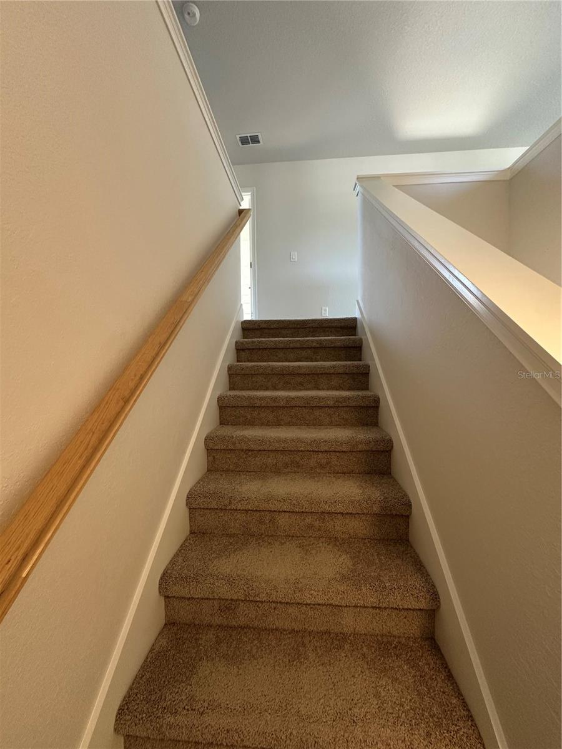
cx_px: 281
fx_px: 303
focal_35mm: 14
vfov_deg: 102.1
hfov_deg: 85.7
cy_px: 374
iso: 250
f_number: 2.2
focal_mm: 2.22
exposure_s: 1/60
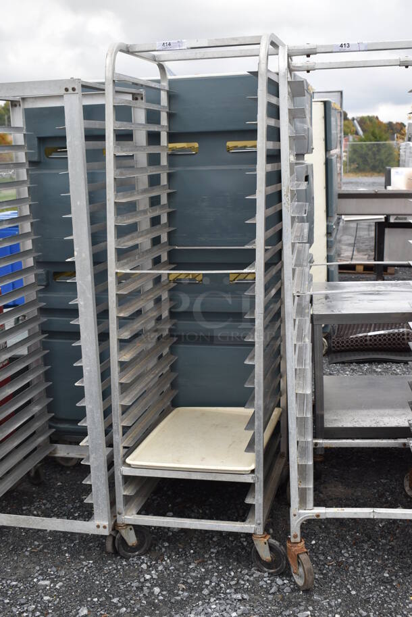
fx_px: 771
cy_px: 308
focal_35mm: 45
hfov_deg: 29.9
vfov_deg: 43.6
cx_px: 206
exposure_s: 1/320
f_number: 7.1
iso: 200
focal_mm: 30
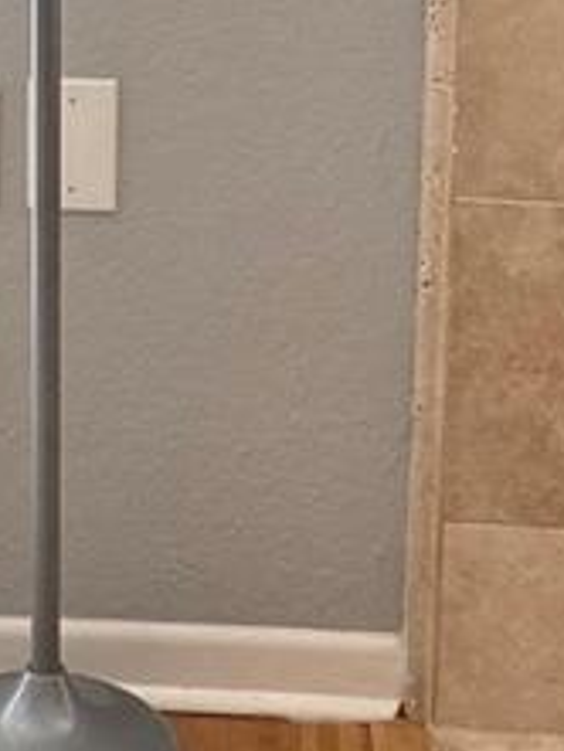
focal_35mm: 167
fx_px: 3624
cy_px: -309
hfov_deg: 8.8
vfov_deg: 11.4
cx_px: -149
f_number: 1.78
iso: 160
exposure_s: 1/220
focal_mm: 6.76
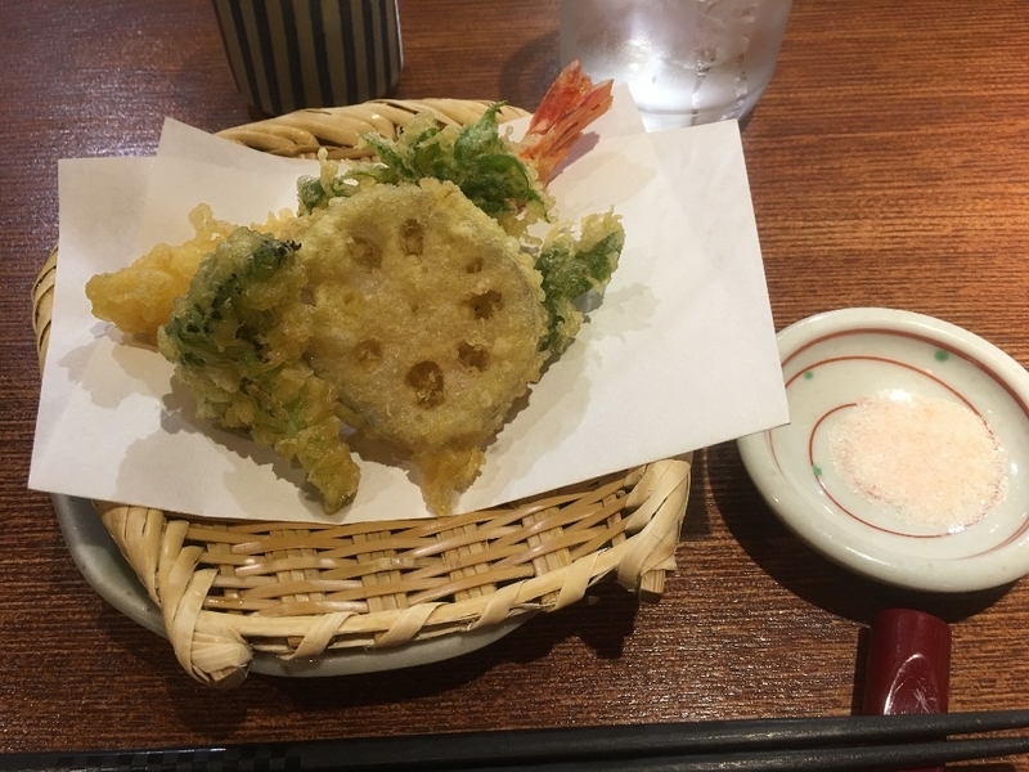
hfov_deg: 61.7
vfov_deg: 48.2
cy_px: 386
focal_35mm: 29
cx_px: 514
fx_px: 862
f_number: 2.2
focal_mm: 4.15
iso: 32
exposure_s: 1/15
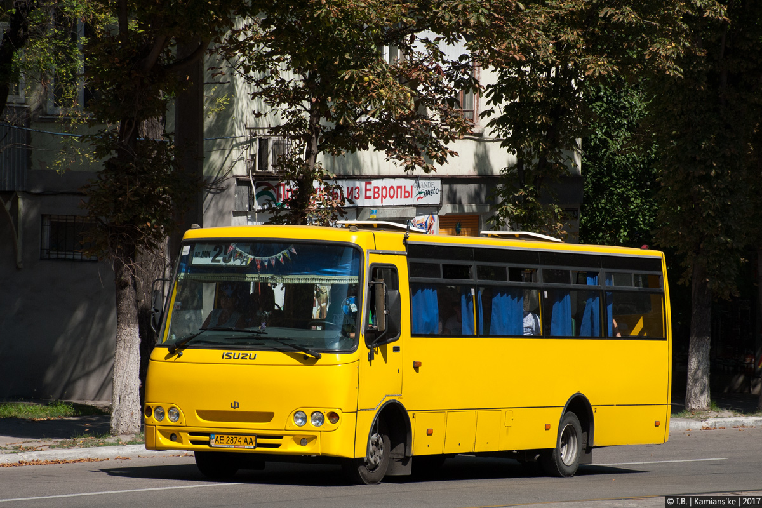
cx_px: 381
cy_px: 254
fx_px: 2857
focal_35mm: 135
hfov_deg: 15.2
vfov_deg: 10.2
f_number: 8
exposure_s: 1/800
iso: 200
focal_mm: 90
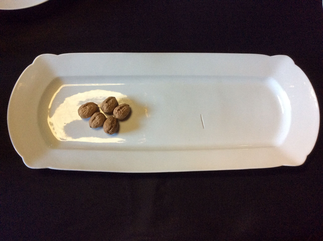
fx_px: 298
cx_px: 162
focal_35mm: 32
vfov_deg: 44.1
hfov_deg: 56.9
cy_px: 120
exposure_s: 1/25
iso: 160
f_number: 2.4
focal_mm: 3.3
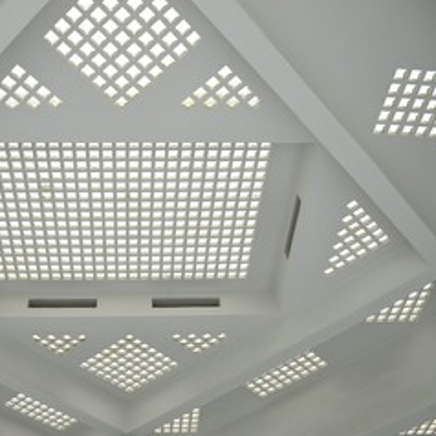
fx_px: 513
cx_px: 123
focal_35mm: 36
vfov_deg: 46.0
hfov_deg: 44.9
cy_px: 200
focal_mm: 24
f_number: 10
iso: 200
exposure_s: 1/160
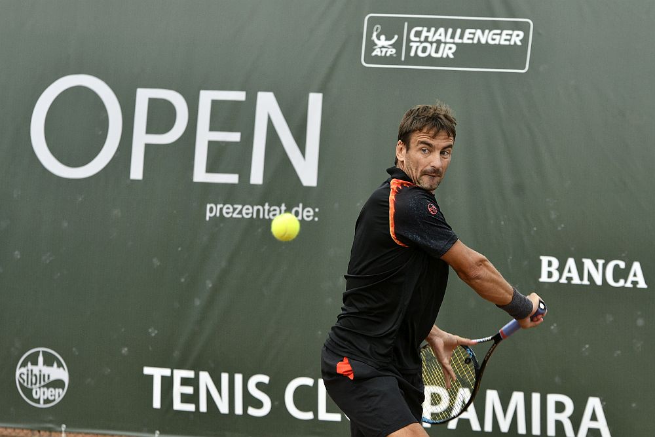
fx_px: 4094
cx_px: 328
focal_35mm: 225
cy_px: 218
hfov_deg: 9.1
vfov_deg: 6.1
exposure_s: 1/2000
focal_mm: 150
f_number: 5.6
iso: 320
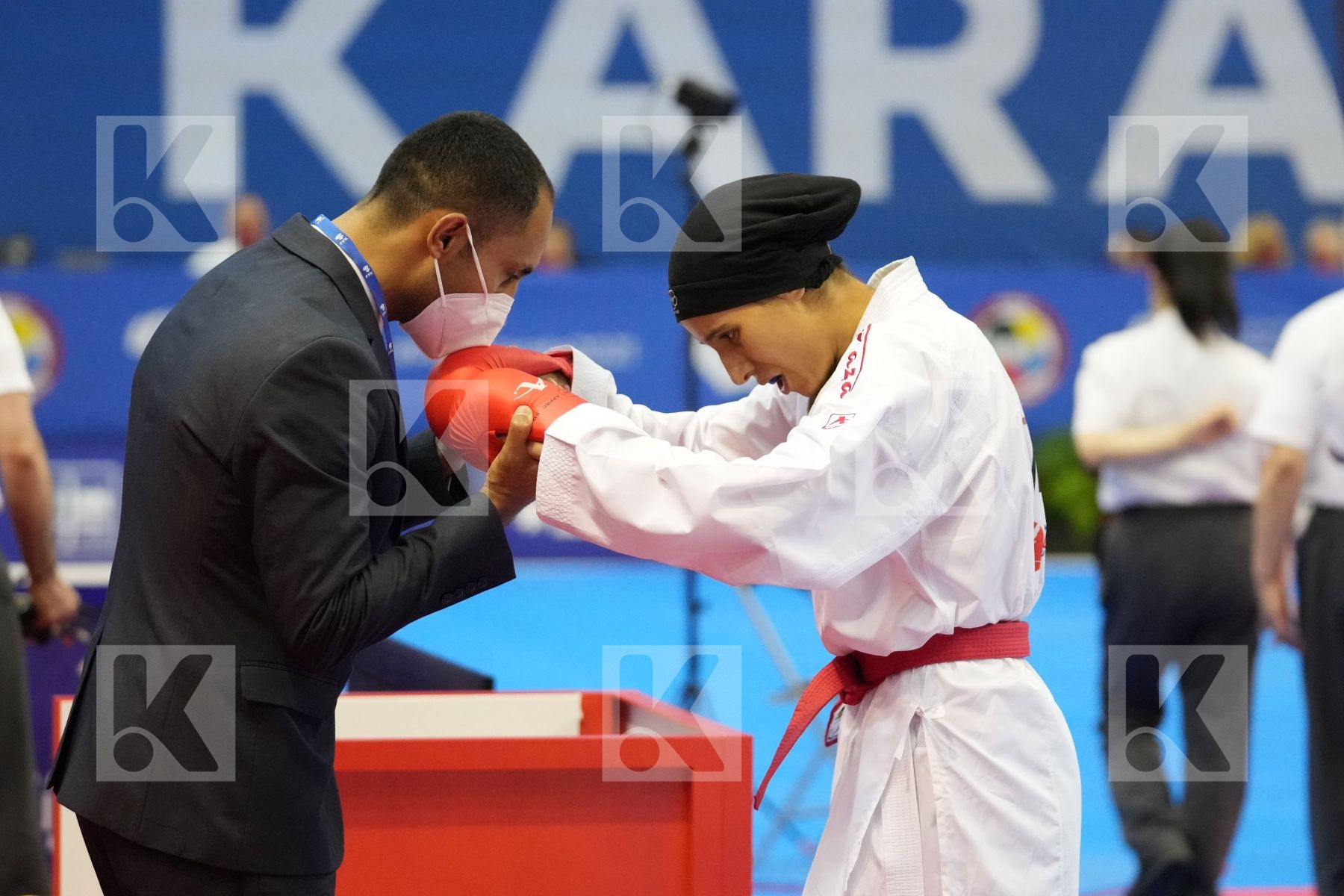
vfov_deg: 8.6
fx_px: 5936
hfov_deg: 12.9
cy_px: 448
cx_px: 672
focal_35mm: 159
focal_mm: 106
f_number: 2.8
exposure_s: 1/1000
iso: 5000
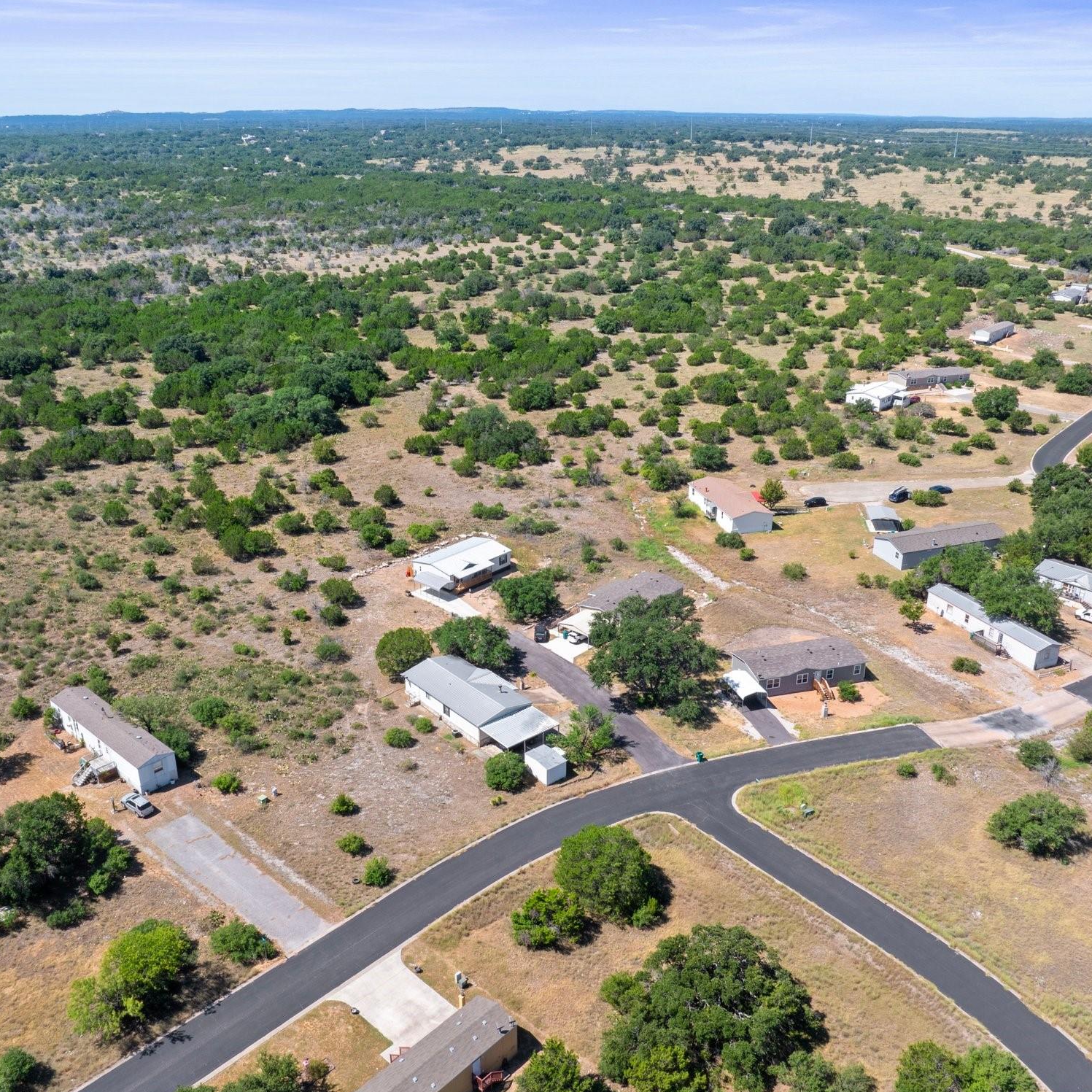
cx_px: 534
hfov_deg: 55.6
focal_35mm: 29
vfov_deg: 55.6
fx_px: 1035
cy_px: 547
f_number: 11
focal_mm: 12.29
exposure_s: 1/60
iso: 100
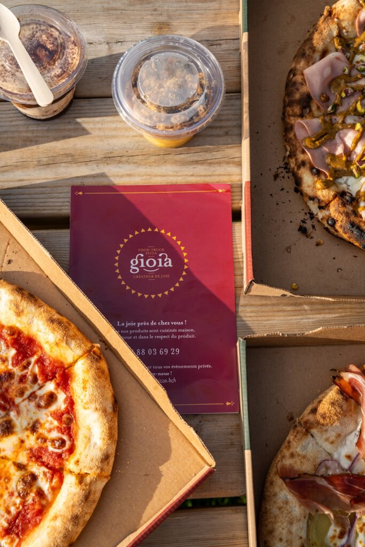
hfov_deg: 29.2
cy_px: 274
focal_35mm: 46
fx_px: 701
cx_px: 182
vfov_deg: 42.7
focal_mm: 46.1
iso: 100
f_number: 6.3
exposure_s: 1/320
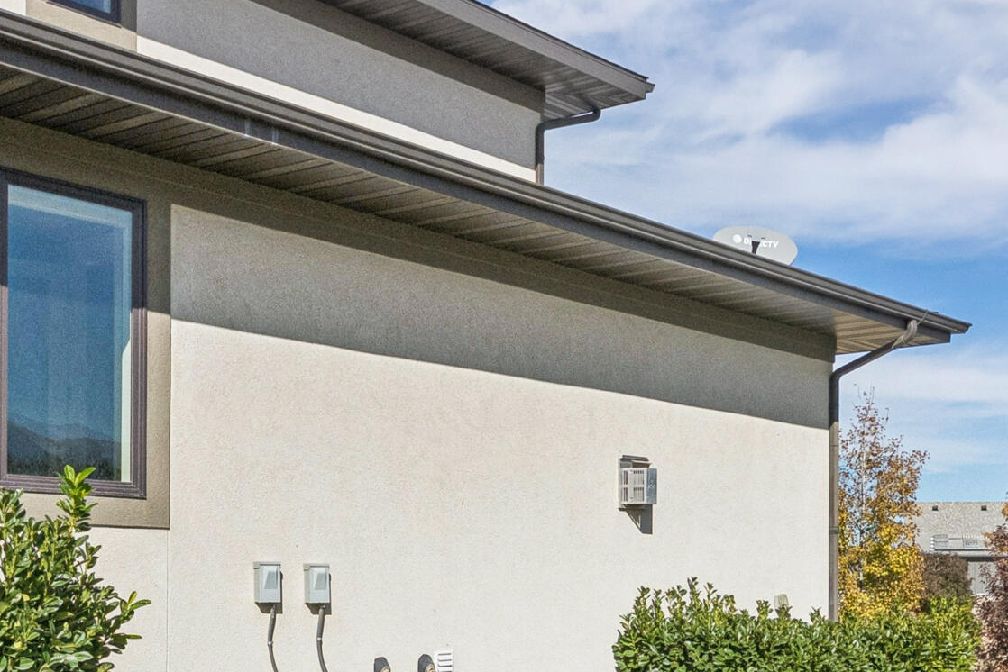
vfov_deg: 25.5
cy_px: 634
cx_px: 682
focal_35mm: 51
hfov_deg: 38.4
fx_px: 1428
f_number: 8
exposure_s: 1/6400
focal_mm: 19
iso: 1600
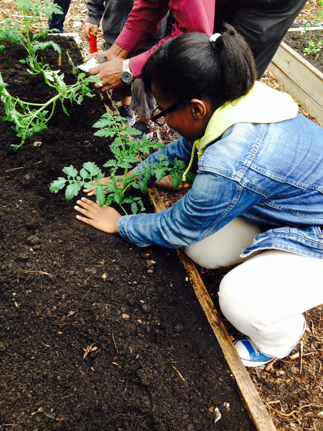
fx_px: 435
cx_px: 162
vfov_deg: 52.6
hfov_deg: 40.7
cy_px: 216
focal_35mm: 35
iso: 64
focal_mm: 4.28
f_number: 2.4
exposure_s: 1/120
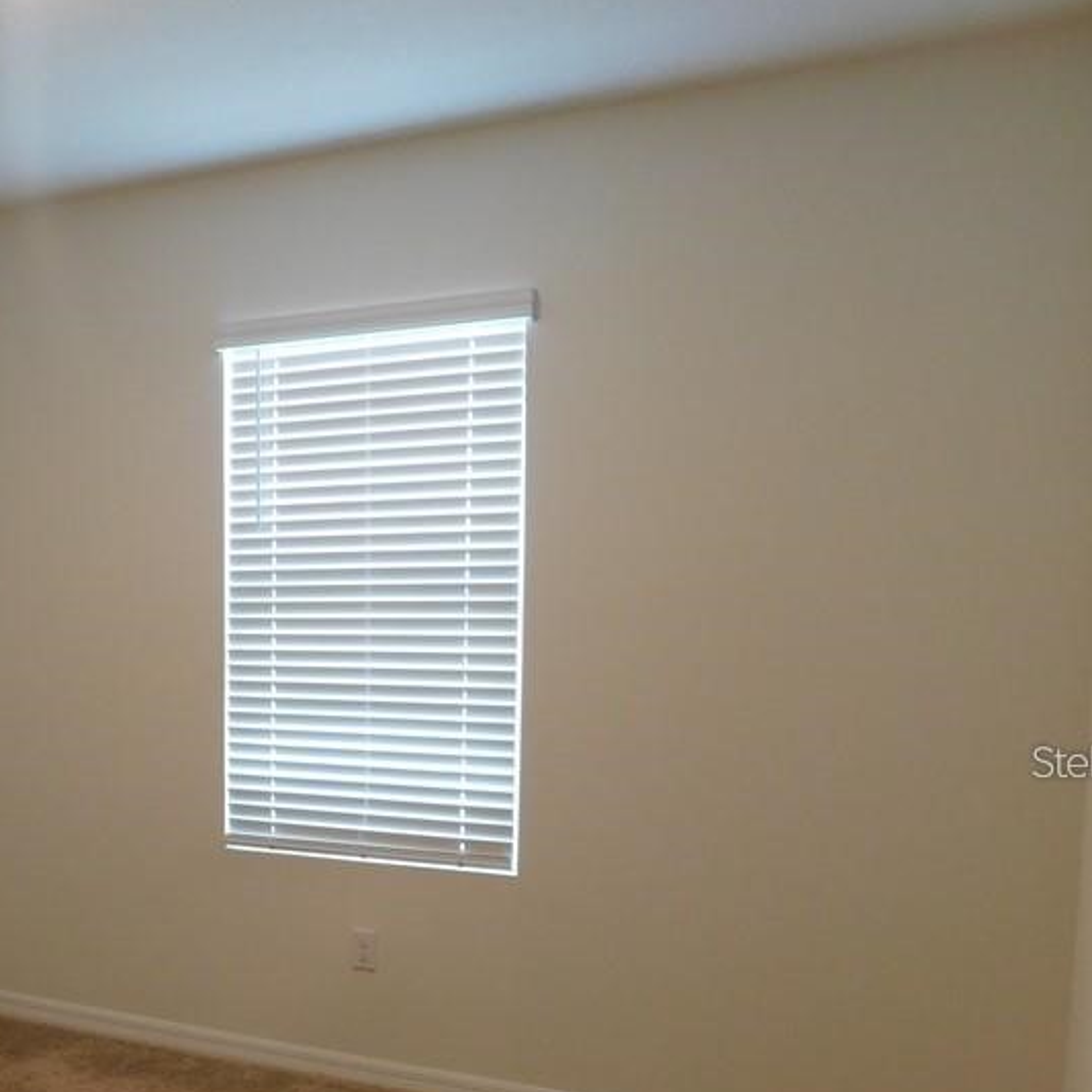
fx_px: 1392
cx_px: 178
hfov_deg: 40.6
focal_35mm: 39
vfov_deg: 42.0
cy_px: 761
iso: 250
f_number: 3
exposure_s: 1/30
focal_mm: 4
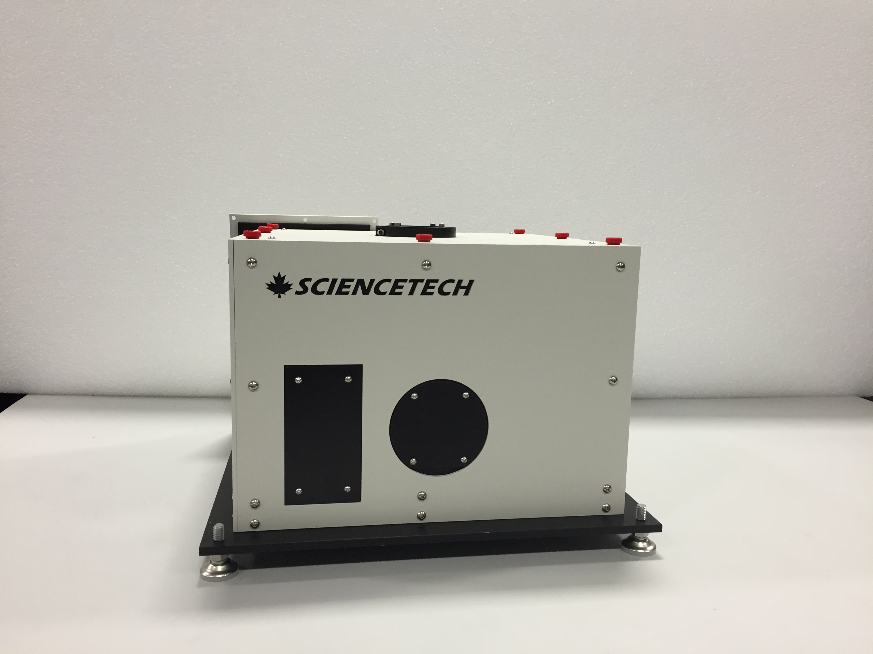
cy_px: 327
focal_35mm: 29
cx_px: 436
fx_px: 731
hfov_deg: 61.7
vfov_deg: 48.2
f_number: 2.2
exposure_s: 1/30
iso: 40
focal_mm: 4.15
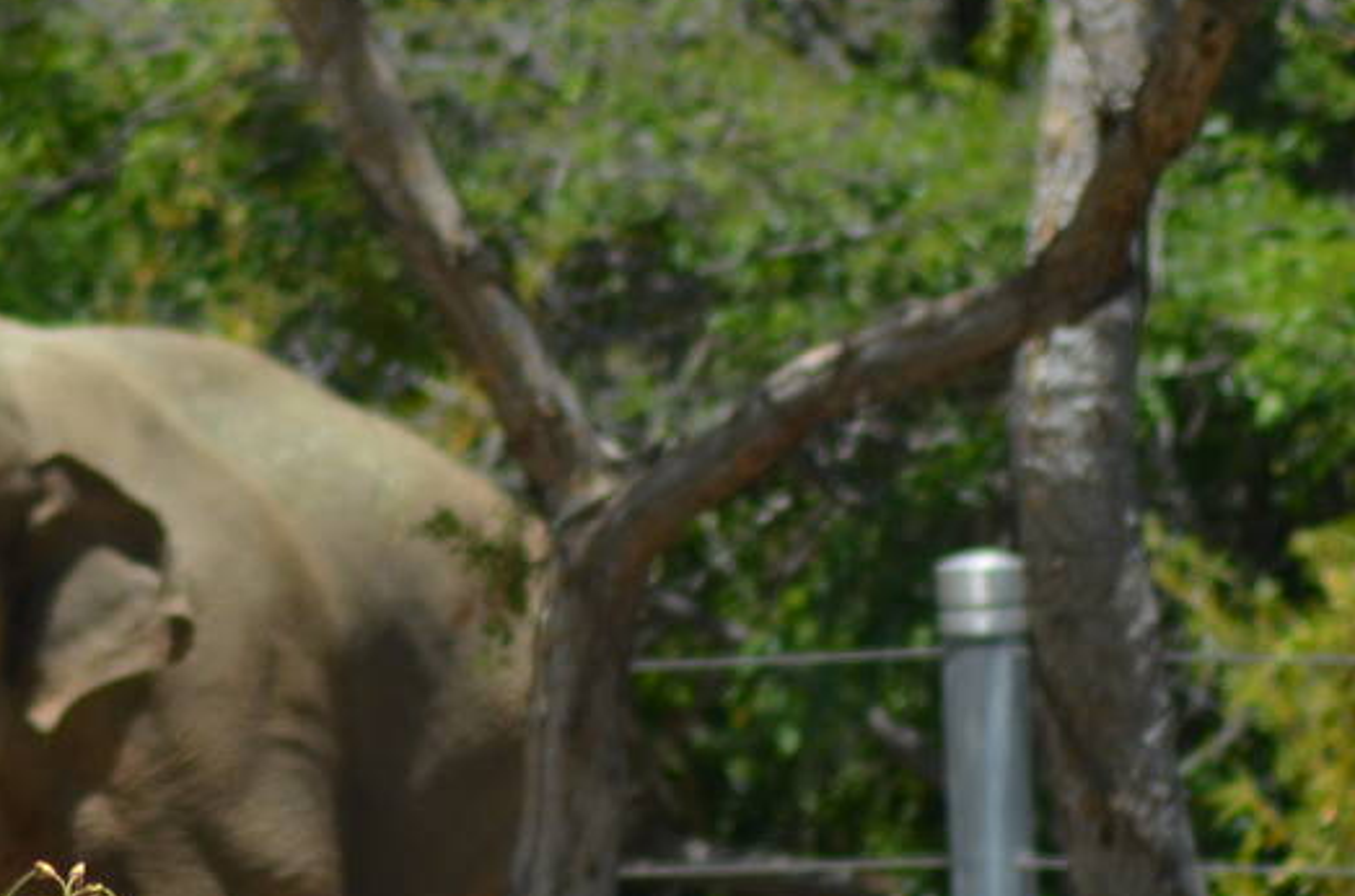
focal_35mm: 1010
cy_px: 878
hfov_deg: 2.0
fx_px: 37923
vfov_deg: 1.4
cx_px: 197
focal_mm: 220
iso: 400
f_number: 5.6
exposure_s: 1/2000
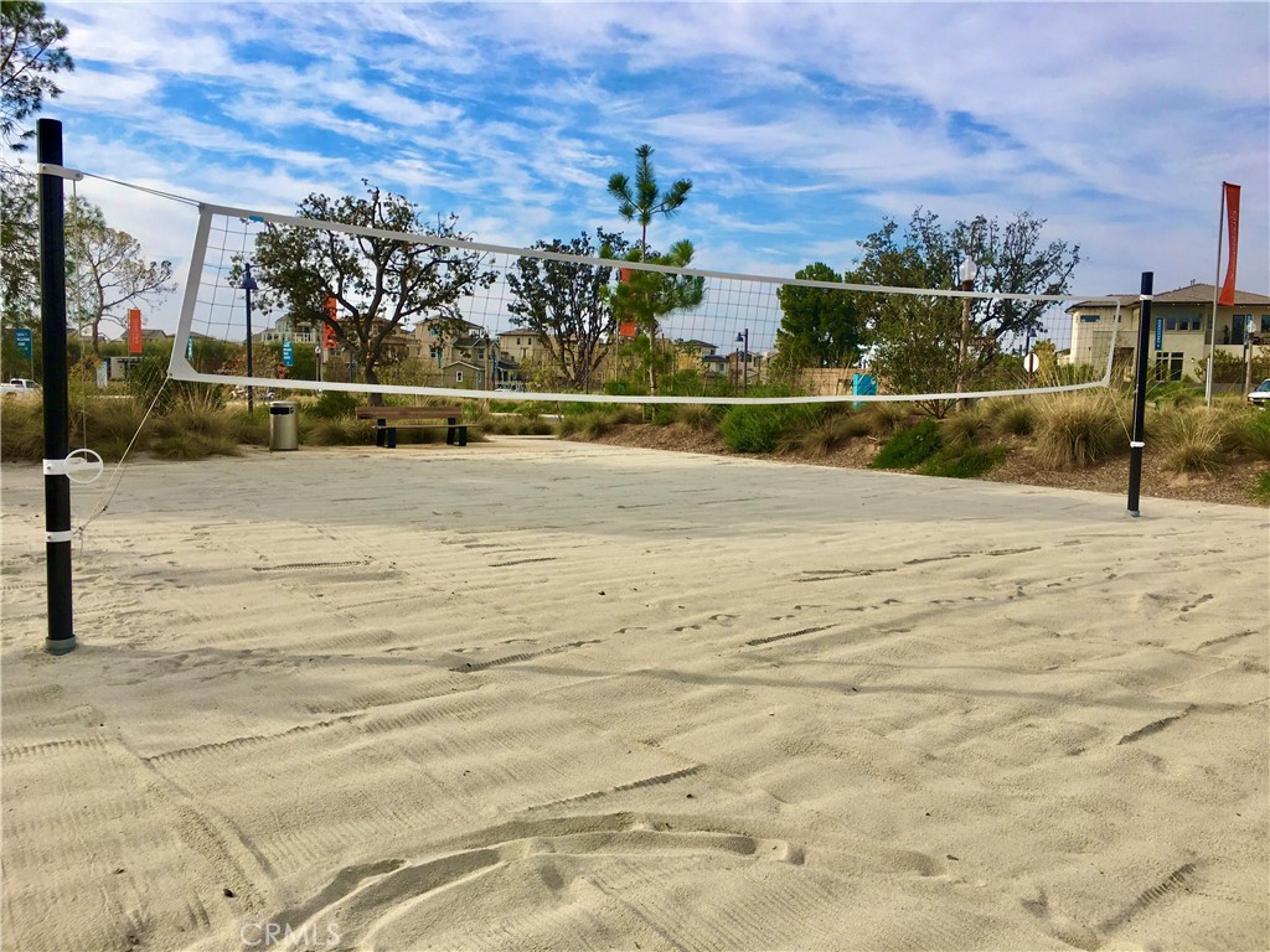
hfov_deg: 61.7
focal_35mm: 29
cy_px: 476
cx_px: 635
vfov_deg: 48.2
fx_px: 1064
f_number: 2.2
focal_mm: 4.15
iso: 25
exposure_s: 1/1923
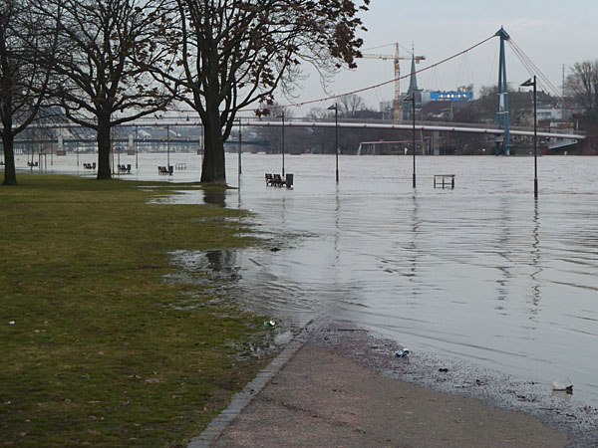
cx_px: 299
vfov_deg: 13.3
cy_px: 224
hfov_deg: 17.7
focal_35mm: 111
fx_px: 1918
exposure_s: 1/200
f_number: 4.4
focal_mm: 18.2
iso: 80
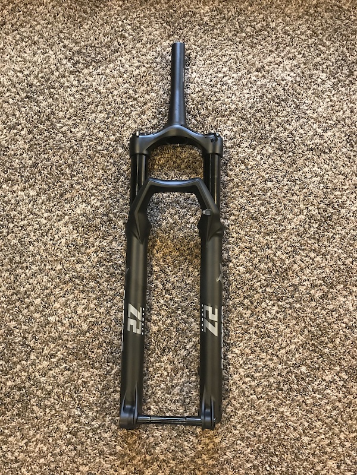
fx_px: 385
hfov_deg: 49.7
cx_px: 178
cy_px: 238
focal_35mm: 28
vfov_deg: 63.4
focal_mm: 3.99
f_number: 1.8
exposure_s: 1/8
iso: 100
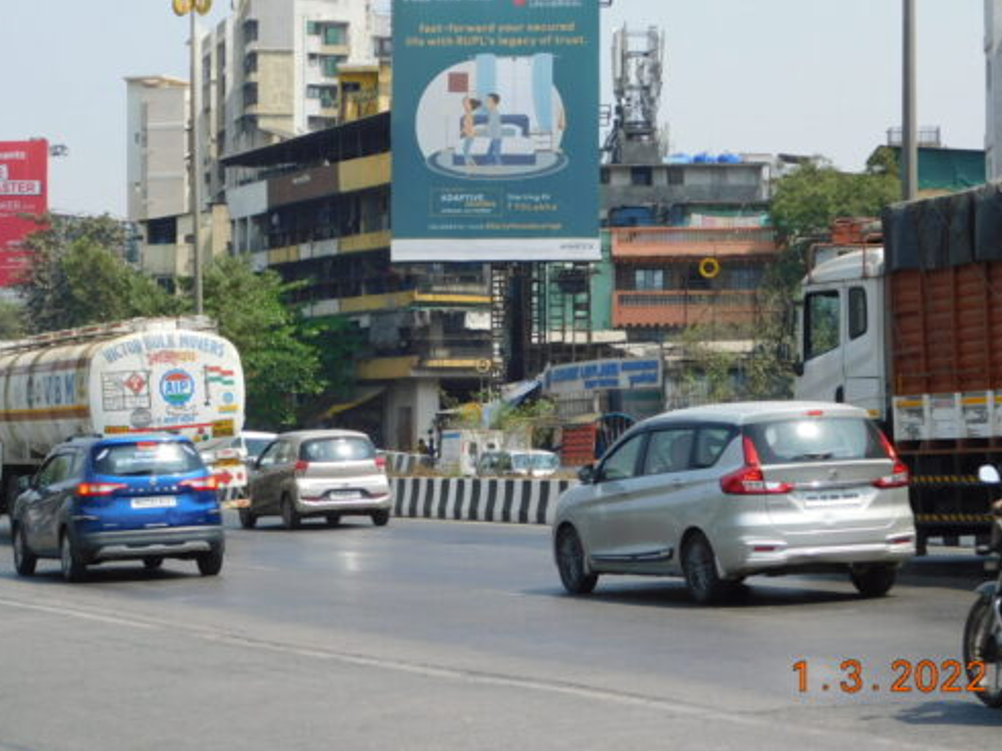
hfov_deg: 20.0
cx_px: 452
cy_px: 313
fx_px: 2835
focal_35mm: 98
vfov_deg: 15.1
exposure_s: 1/640
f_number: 4.4
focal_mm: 14.2
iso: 125
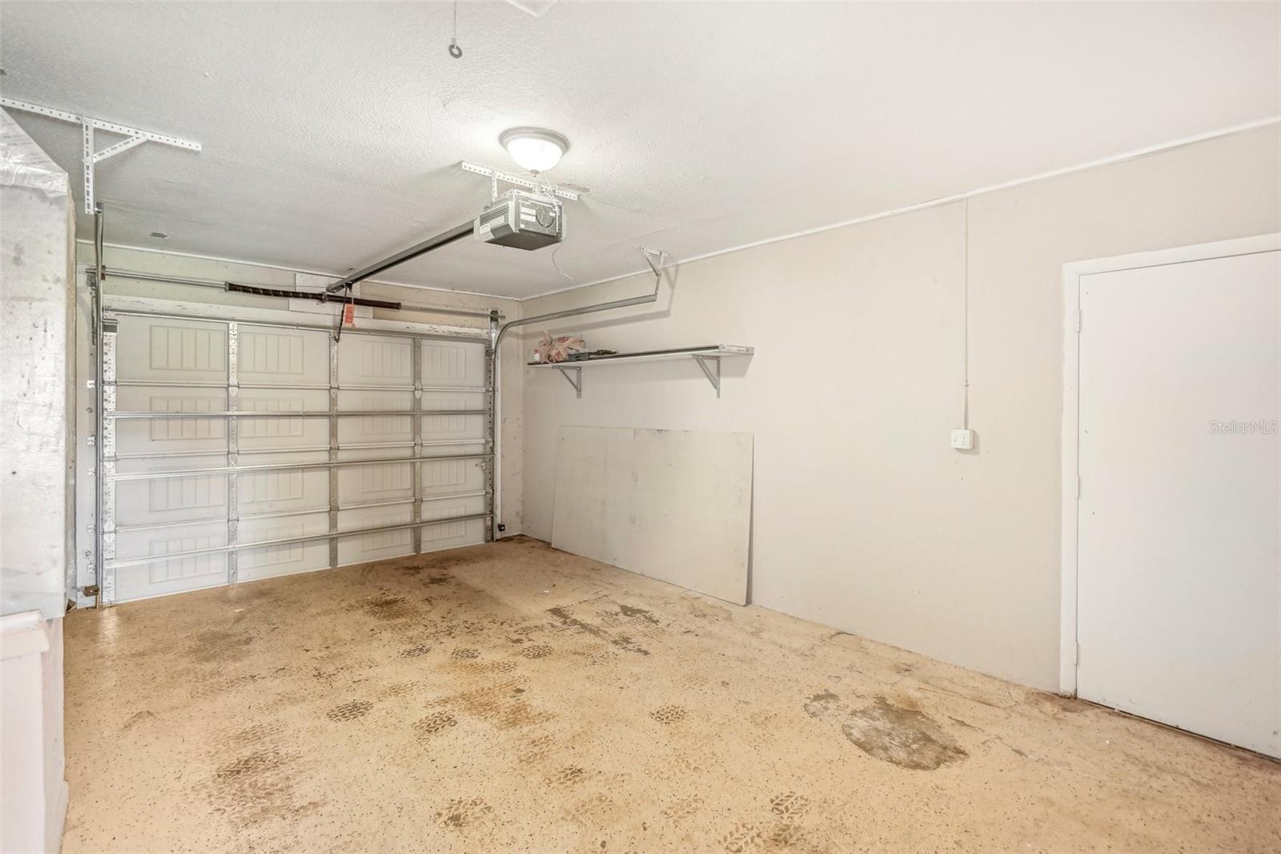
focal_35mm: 16
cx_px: 640
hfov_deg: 96.7
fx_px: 569
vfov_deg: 73.7
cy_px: 427
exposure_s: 1/6
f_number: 4
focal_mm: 16
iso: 400
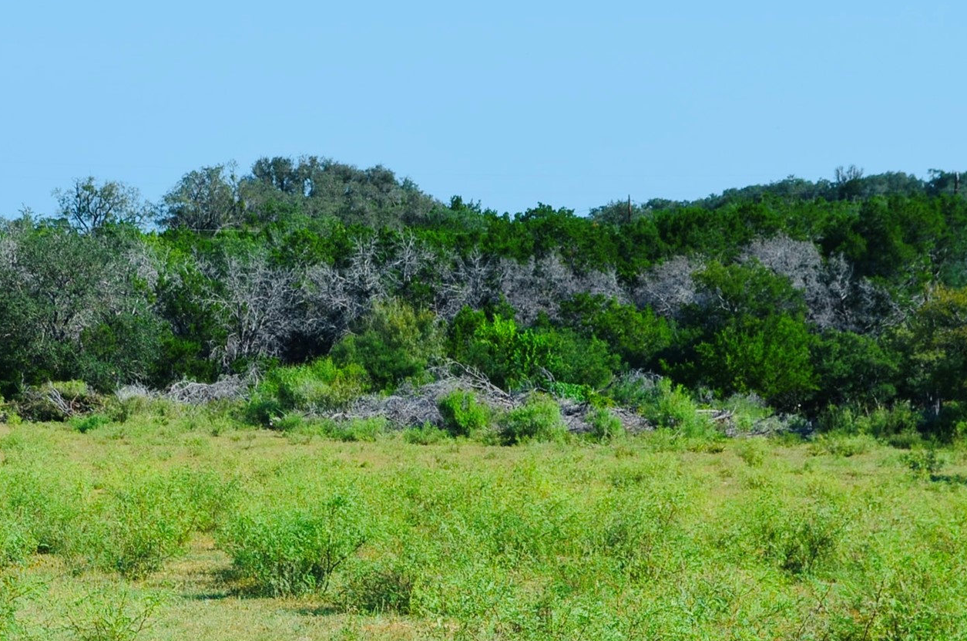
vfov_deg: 10.9
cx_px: 175
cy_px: 398
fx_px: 3350
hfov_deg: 16.3
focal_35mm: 125
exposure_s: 1/125
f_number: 11
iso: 125
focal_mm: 48
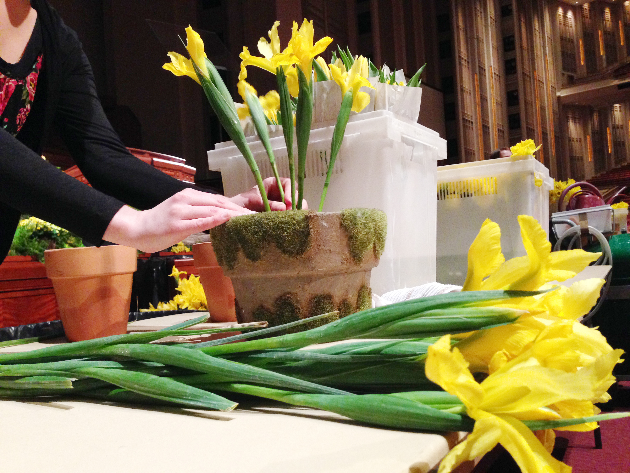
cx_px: 315
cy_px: 236
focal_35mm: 33
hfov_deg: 55.4
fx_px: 601
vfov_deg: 42.9
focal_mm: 4.12
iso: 320
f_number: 2.4
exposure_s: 1/20
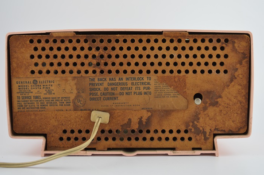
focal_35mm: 54
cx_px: 132
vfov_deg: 25.0
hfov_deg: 36.9
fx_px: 396
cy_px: 88
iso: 450
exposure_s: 1/60
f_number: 5
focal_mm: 36
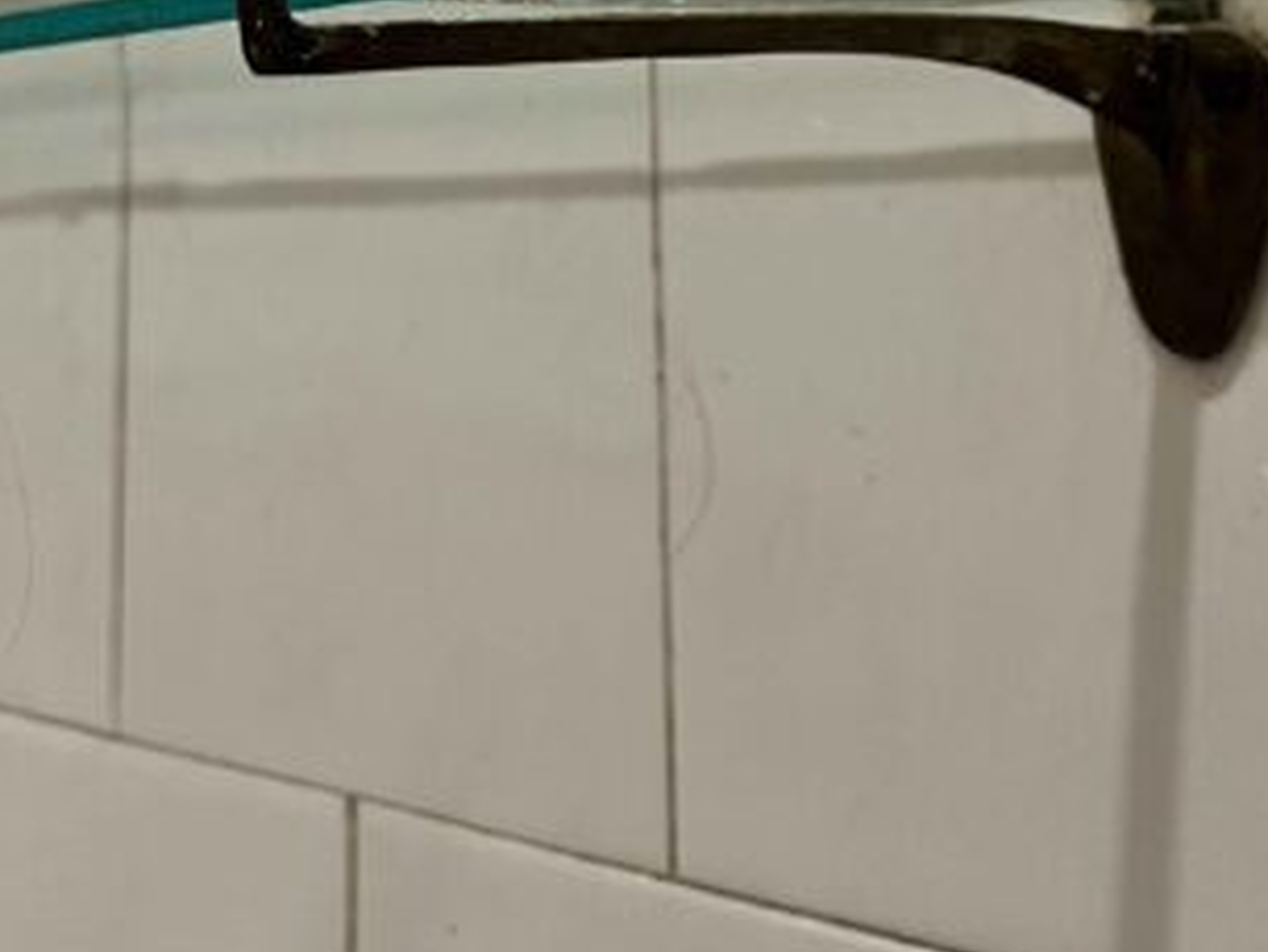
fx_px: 2309
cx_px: 366
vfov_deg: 21.8
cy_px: -156
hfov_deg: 30.3
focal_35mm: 63
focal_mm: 5.1
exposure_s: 1/50
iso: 125
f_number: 1.6
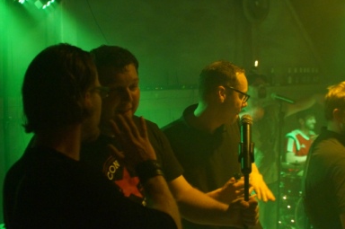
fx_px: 469
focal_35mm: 49
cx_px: 171
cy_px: 109
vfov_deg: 27.4
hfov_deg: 40.4
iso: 3200
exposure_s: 1/100
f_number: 3.5
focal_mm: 28
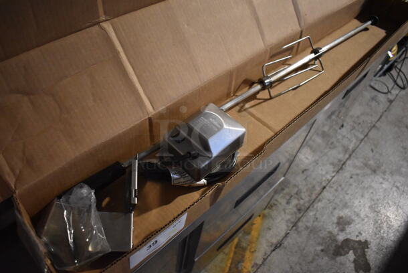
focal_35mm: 27
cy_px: 136
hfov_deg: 67.3
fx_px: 306
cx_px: 204
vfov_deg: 48.0
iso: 4000
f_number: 3.5
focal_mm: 18
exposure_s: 1/125
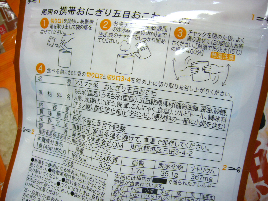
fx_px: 271
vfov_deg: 40.7
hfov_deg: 52.6
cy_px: 100
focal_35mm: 35
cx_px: 134
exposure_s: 1/13
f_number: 2.8
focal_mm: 5.8
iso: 100
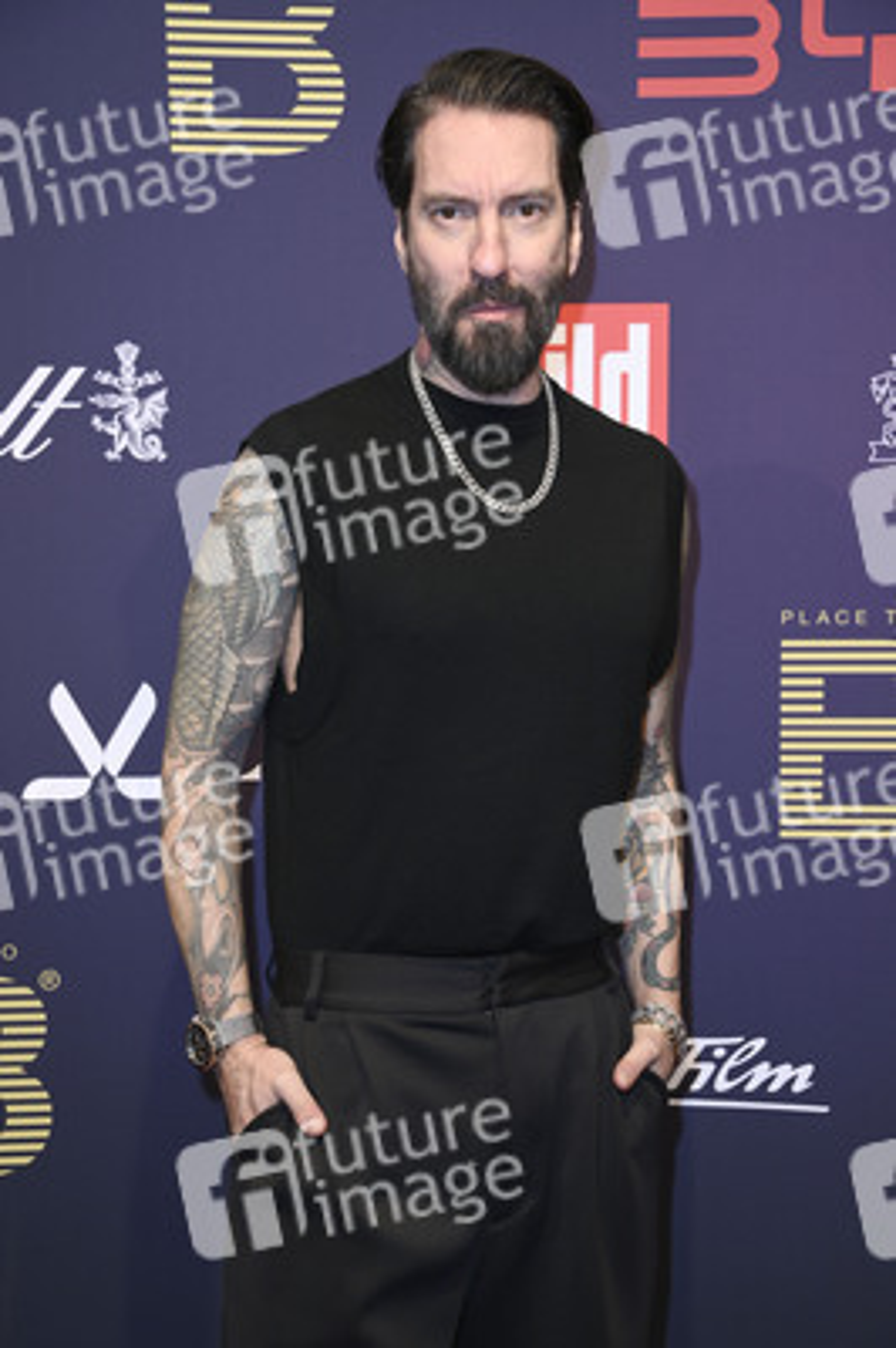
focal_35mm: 72
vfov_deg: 28.1
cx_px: 448
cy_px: 674
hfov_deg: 18.9
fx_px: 2692
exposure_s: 1/250
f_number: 6.3
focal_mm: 72
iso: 500
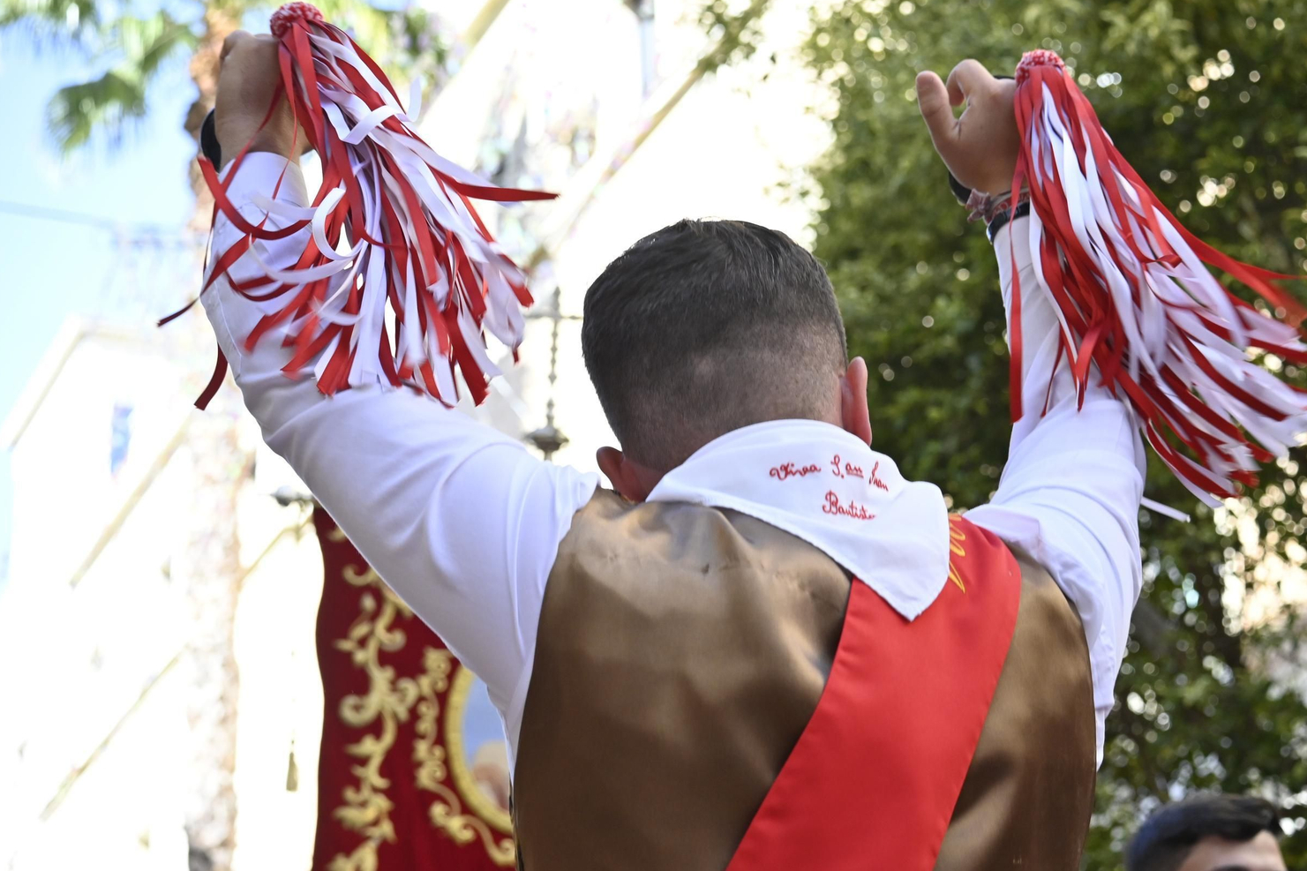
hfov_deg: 25.1
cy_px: 413
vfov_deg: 16.9
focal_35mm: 81
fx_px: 2940
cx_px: 685
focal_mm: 50
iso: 640
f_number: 5.6
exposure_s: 1/500
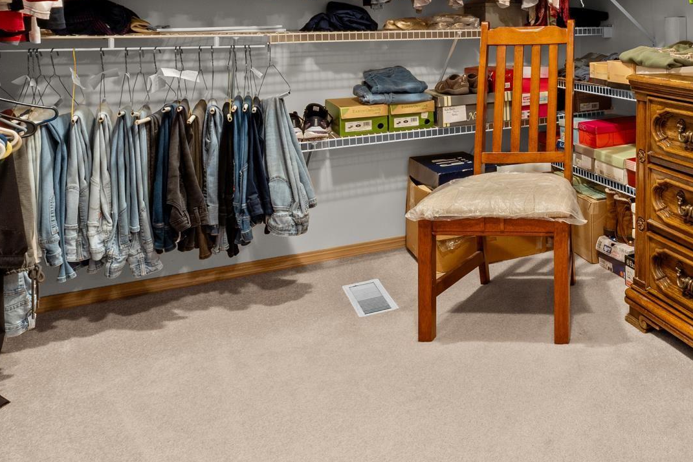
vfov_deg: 35.4
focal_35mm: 35
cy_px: 38
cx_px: 619
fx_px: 674
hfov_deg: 48.8
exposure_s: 6
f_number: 9
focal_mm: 10
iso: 200
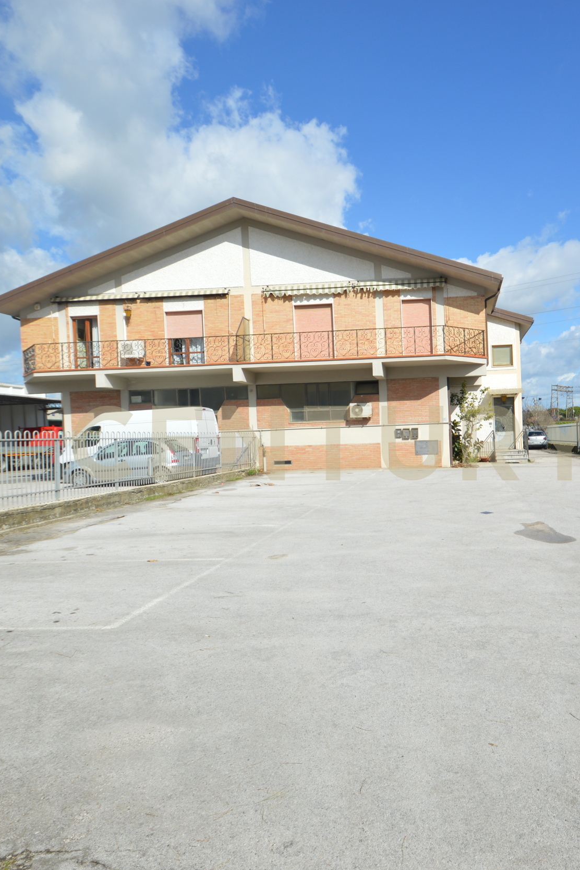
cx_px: 405
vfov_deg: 76.1
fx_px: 556
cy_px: 443
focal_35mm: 23
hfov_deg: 53.6
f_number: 9
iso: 100
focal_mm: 10
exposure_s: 1/320
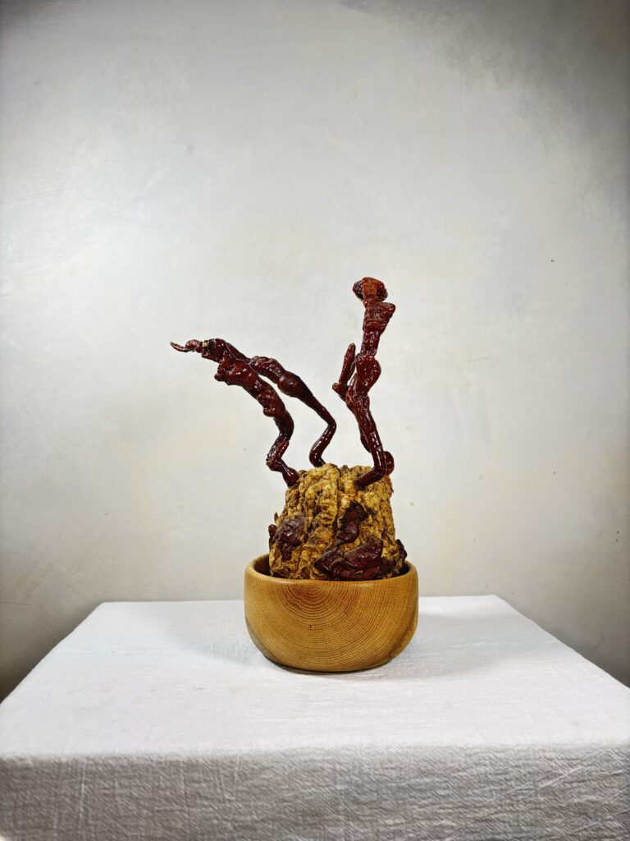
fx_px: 631
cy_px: 420
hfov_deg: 53.1
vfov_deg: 67.3
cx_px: 315
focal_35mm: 26
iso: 125
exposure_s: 1/60
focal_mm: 5.96
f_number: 1.6
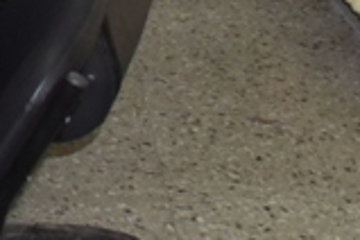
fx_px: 1550
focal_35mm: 155
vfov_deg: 8.3
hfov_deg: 9.9
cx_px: -727
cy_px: -264
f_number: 5.6
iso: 1600
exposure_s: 1/160
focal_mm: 24
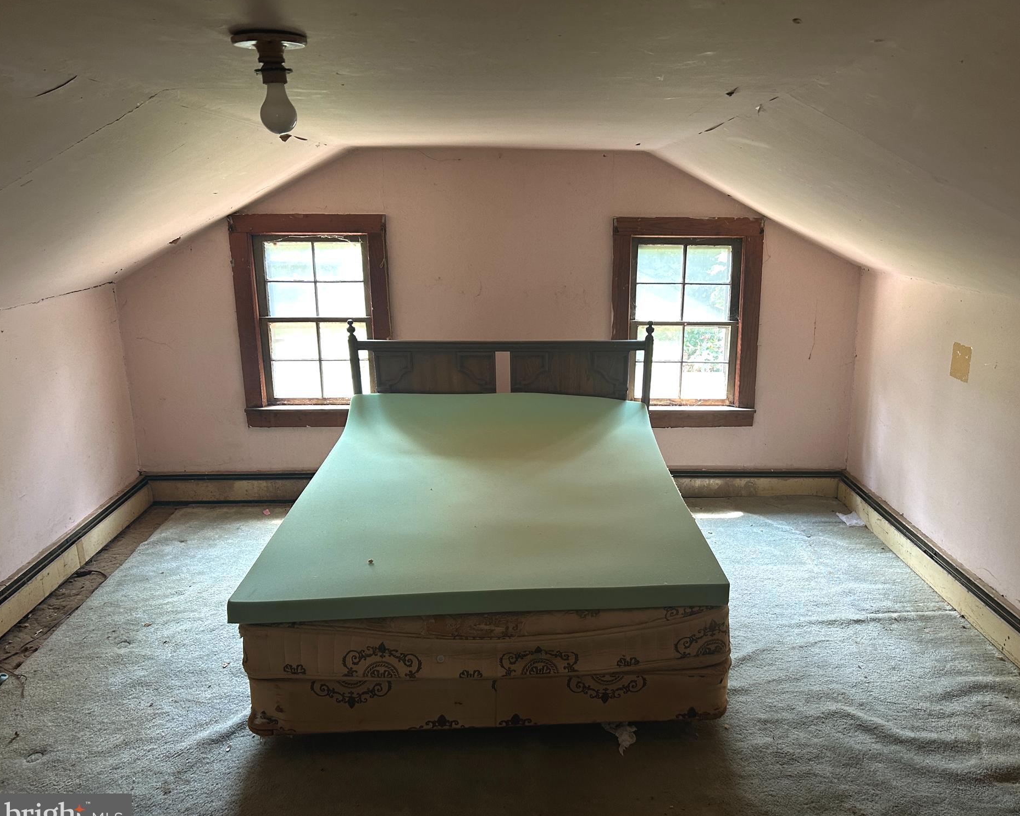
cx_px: 557
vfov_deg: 51.5
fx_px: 845
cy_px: 417
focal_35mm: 28
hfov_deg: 62.1
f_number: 1.5
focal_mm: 5.7
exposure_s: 1/76
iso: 125
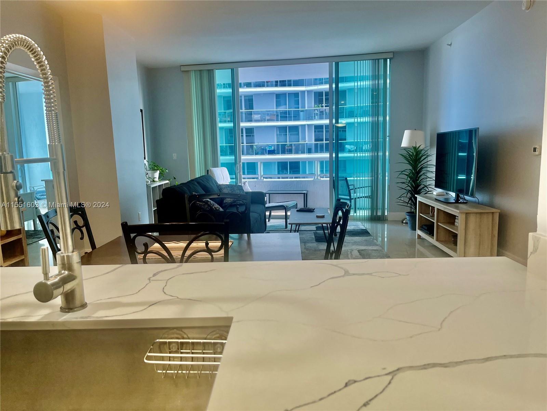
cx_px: 274
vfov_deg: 53.1
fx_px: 411
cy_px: 206
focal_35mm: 26
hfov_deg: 67.3
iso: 100
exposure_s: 1/120
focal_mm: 5.1
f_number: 1.6
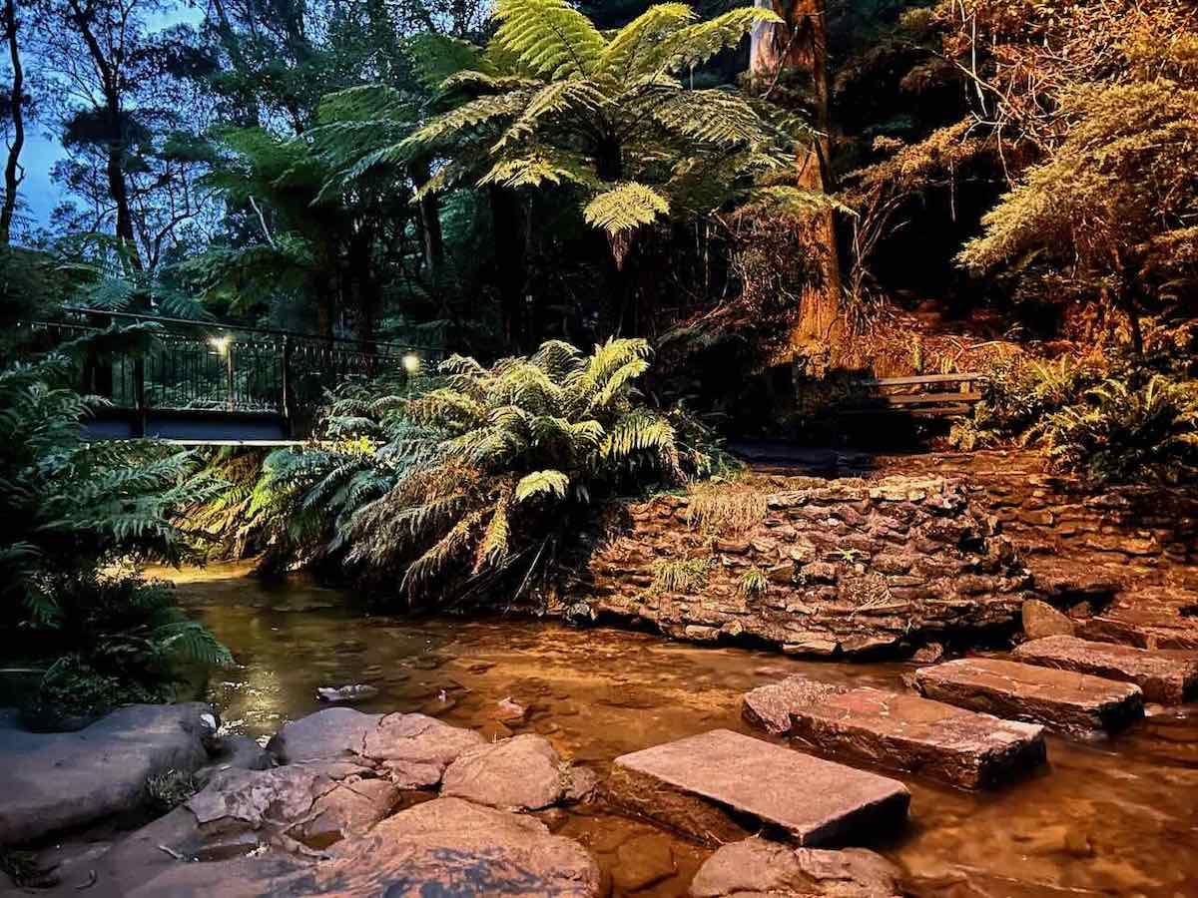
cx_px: 599
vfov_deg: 53.1
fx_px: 900
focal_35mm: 26
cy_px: 449
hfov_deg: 67.3
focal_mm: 5.7
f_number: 1.5
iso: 1000
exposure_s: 1/5
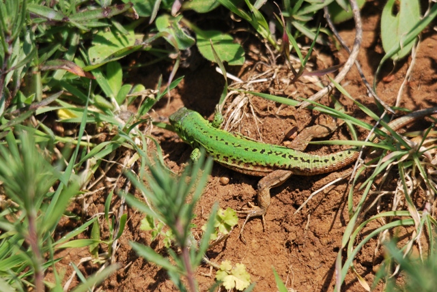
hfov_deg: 3.6
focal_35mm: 570
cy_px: 146
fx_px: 6925
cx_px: 218
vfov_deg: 2.4
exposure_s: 1/640
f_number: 6.3
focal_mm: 380
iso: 200
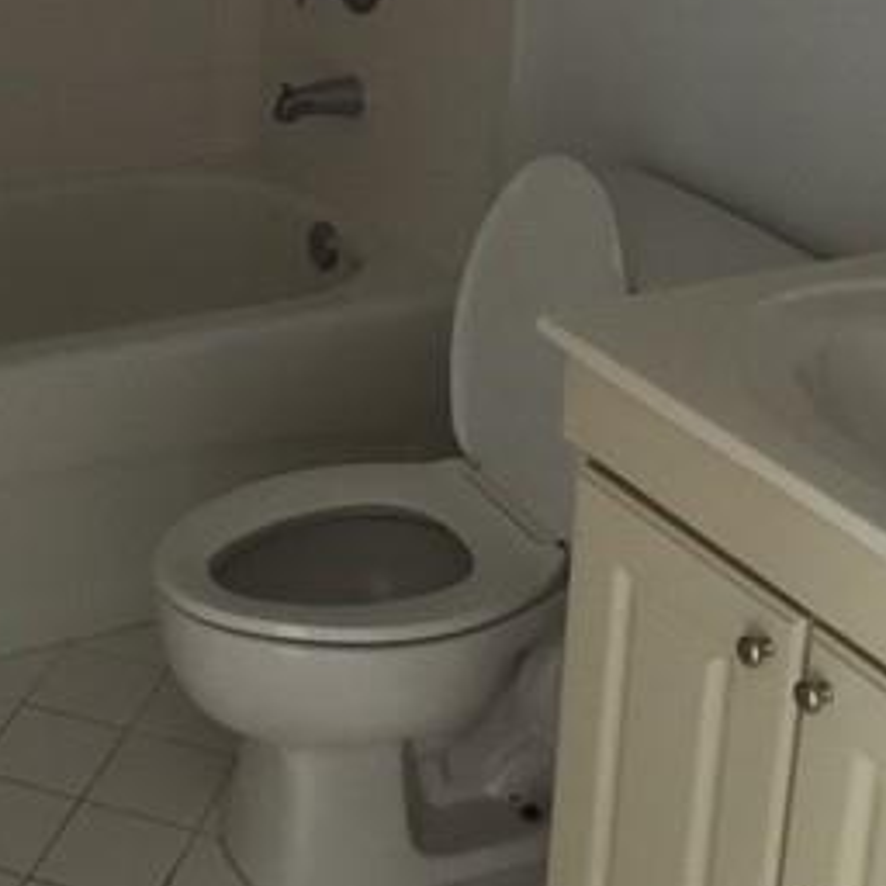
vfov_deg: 26.1
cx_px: 149
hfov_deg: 26.3
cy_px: 111
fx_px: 1853
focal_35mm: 64
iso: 200
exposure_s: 1/15
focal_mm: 4.15
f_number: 2.2
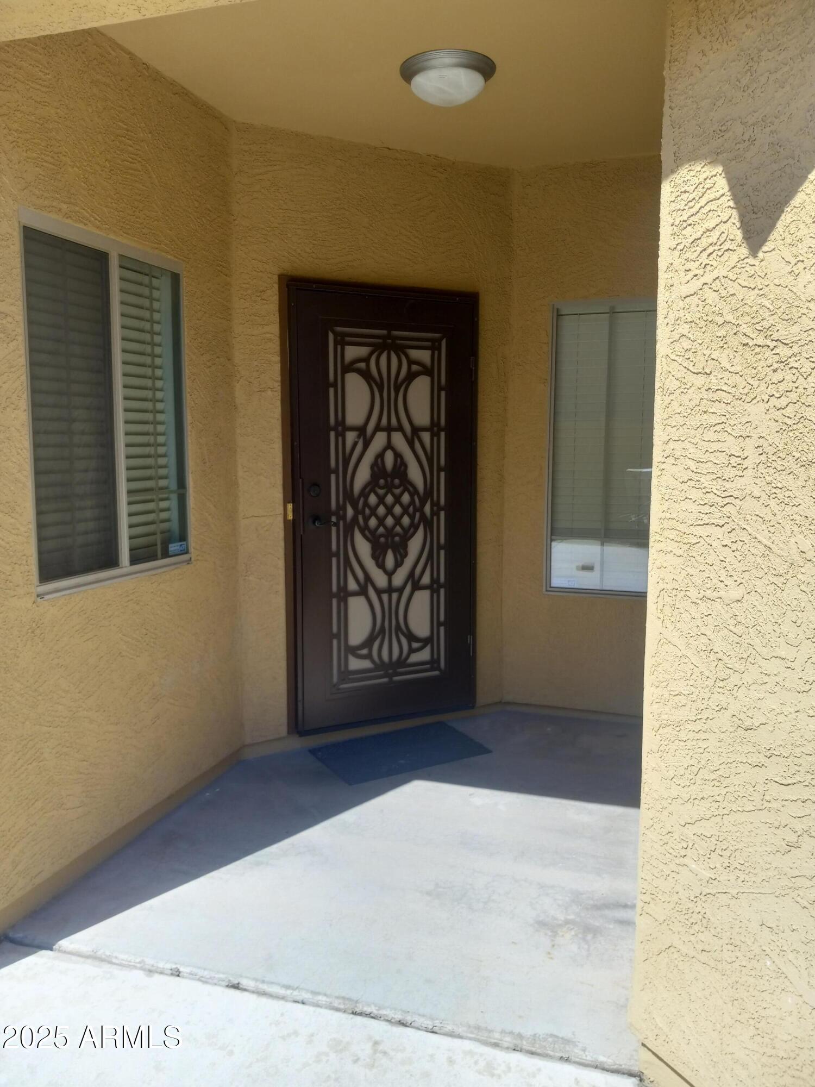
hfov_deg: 51.4
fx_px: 848
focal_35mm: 27
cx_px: 408
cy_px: 544
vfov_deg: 65.3
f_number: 1.8
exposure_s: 1/492
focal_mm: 3.94
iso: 40
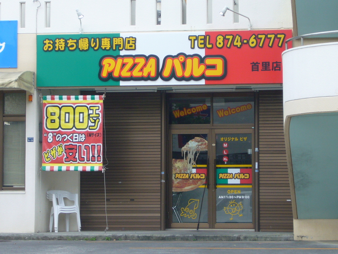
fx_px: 1250
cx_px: 169
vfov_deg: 11.6
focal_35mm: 128
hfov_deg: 15.4
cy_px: 127
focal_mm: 15.5
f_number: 5.3
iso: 80
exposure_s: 1/125
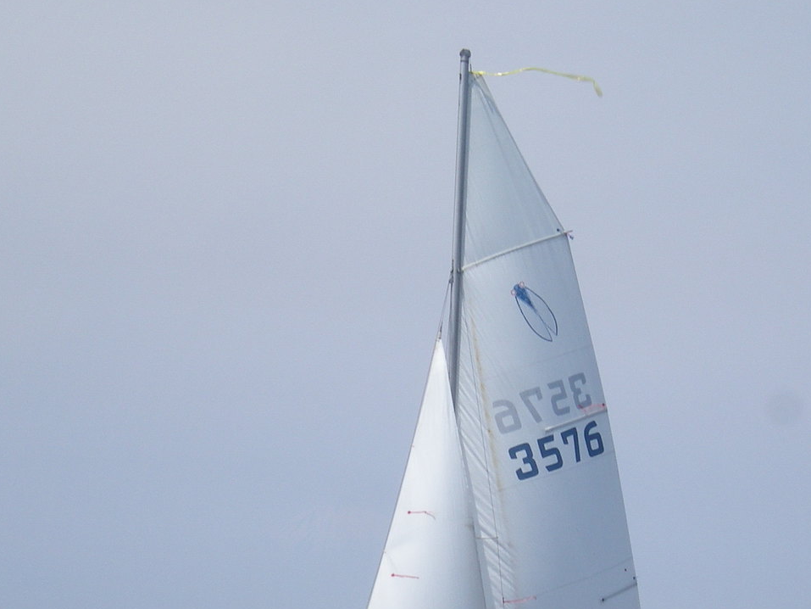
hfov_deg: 11.1
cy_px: 551
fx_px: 4171
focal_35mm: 178
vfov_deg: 8.3
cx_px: 525
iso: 64
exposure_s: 1/290
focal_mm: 14.3
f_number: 7.2
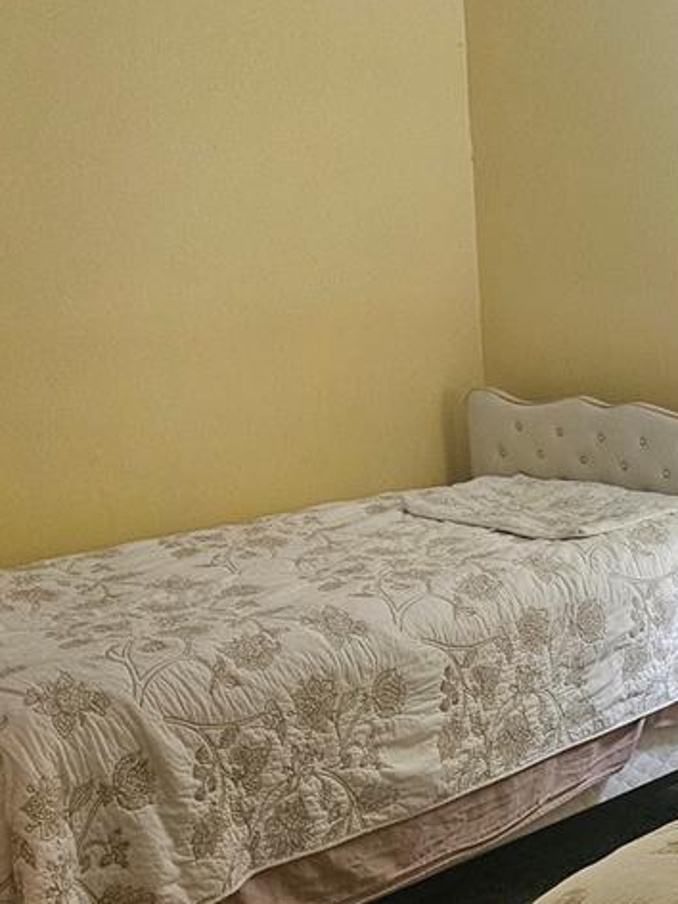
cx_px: 613
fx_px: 1593
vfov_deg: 31.2
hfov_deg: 23.4
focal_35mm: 61
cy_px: 667
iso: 500
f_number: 1.8
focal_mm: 5
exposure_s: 1/120
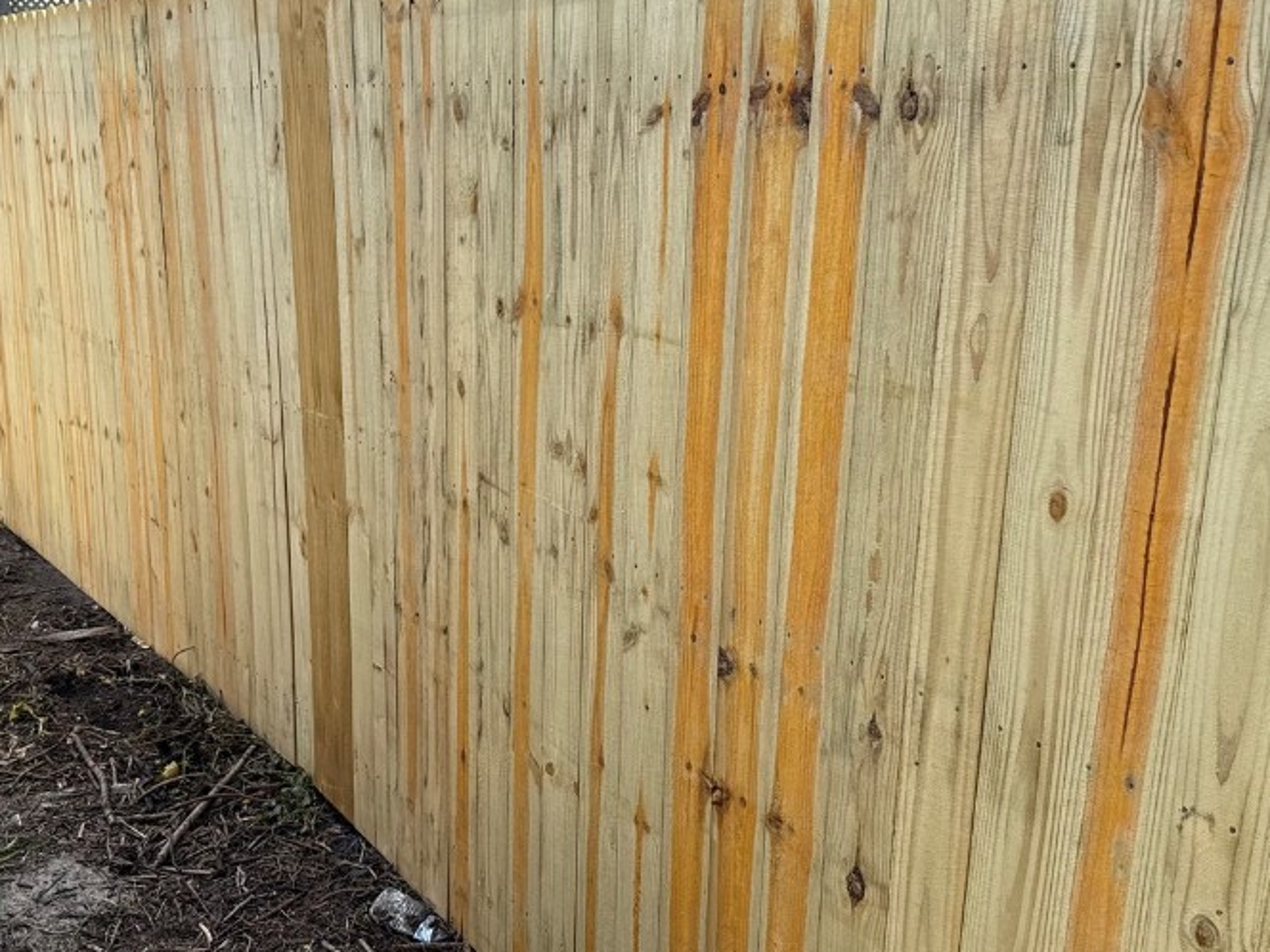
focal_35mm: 37
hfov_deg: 49.6
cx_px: 476
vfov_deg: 38.6
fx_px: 1357
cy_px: 430
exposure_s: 1/2299
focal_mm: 6.76
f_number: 1.78
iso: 100
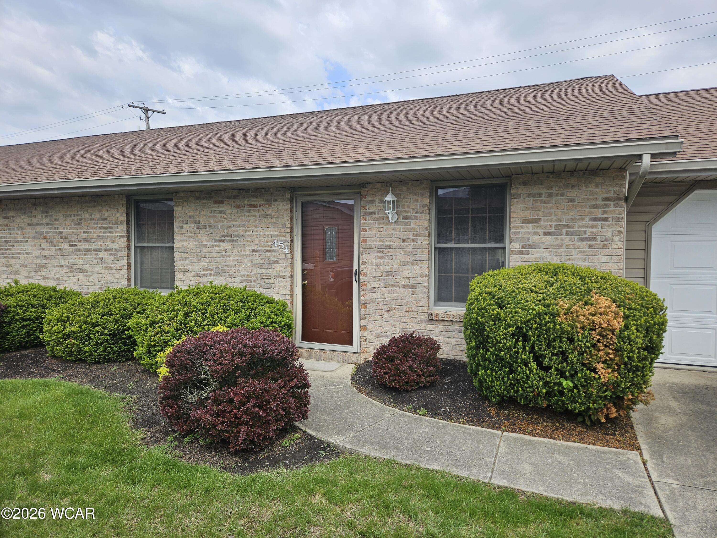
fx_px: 476
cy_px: 269
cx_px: 358
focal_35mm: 23
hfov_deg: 73.9
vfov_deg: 58.9
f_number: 1.8
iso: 25
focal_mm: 5.4
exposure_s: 1/1593
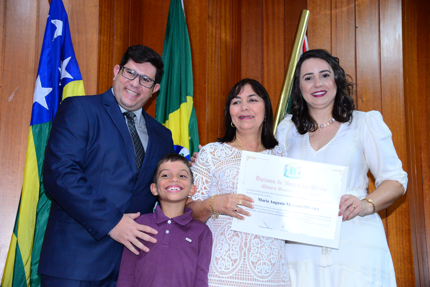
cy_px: 144
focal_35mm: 58
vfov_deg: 23.4
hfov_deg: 34.5
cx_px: 215
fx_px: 693
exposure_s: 1/125
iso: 2500
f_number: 4
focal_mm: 58
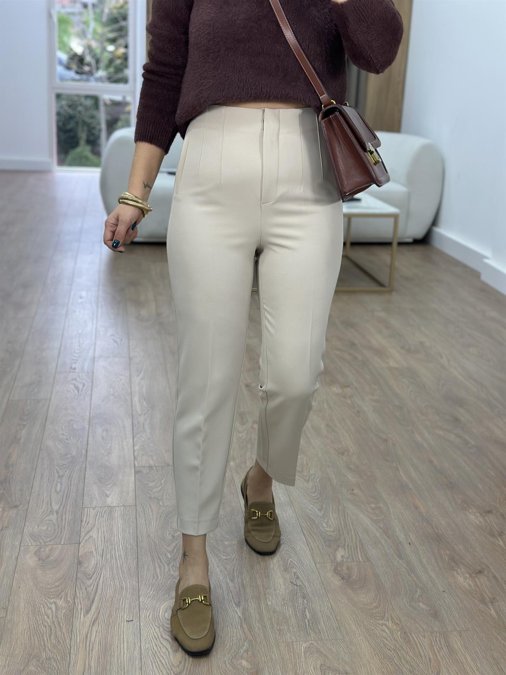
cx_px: 253
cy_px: 338
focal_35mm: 48
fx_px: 936
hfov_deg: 30.3
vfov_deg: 39.7
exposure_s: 1/100
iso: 80
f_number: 1.78
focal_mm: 6.86
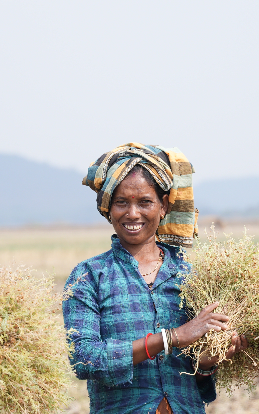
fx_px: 2394
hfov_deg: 6.2
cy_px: 247
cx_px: 134
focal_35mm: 212
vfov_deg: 9.9
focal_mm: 70
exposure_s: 1/1000
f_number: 2.8
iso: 100
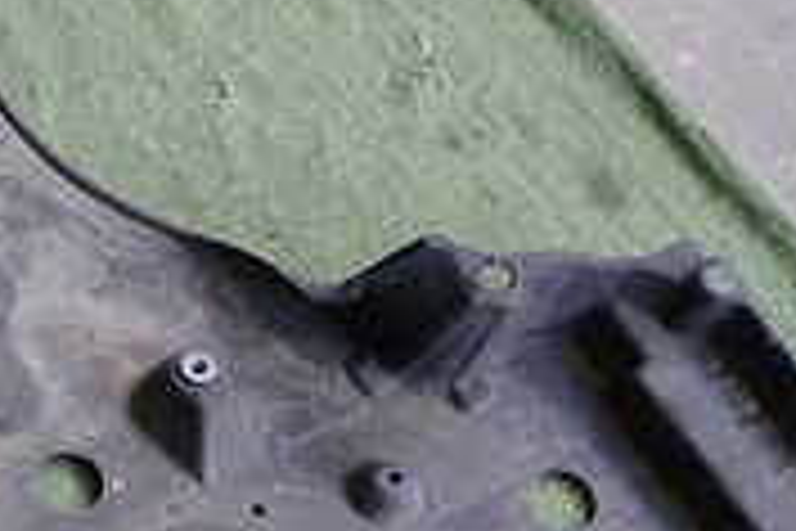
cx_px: -247
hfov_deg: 21.0
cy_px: 832
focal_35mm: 88
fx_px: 1946
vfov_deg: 14.3
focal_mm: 4.5
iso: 200
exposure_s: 1/60
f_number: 2
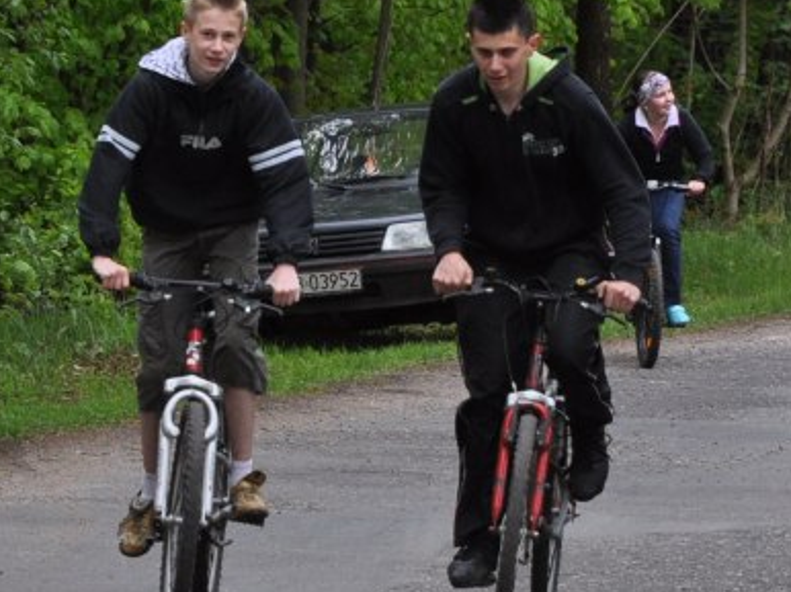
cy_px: 243
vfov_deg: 5.8
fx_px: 5800
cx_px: 406
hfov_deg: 7.8
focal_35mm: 254
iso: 500
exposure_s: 1/320
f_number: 5.6
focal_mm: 85
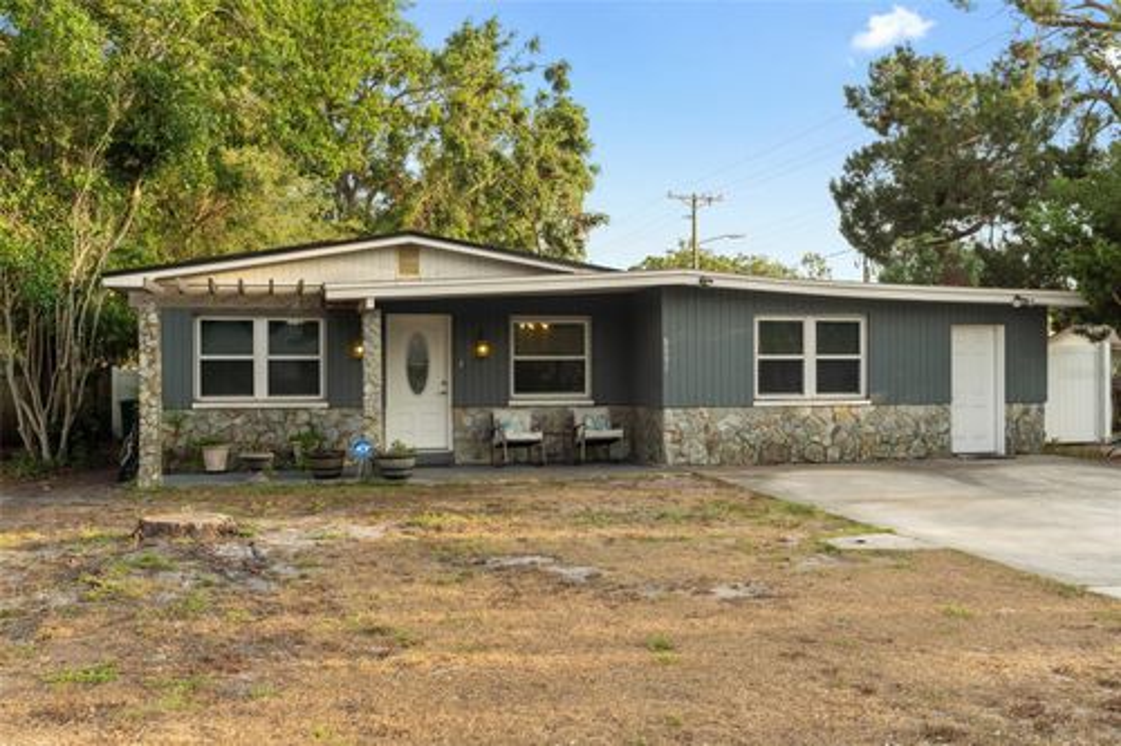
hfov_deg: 54.5
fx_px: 1089
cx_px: 560
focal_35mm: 35
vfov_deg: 37.8
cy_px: 373
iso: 250
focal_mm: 35
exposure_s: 1/60
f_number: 9
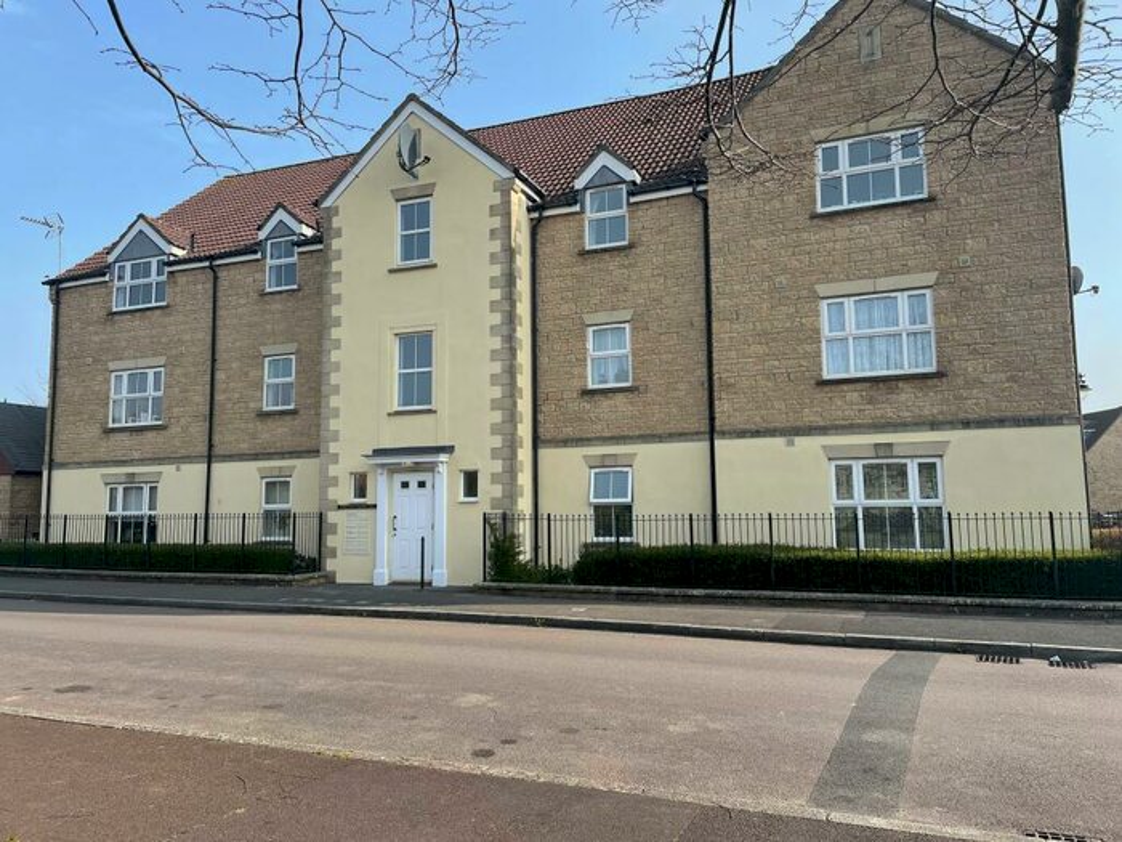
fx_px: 843
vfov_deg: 53.1
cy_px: 421
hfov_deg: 67.3
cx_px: 561
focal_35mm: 26
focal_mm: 4.2
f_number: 1.6
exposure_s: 1/1825
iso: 32
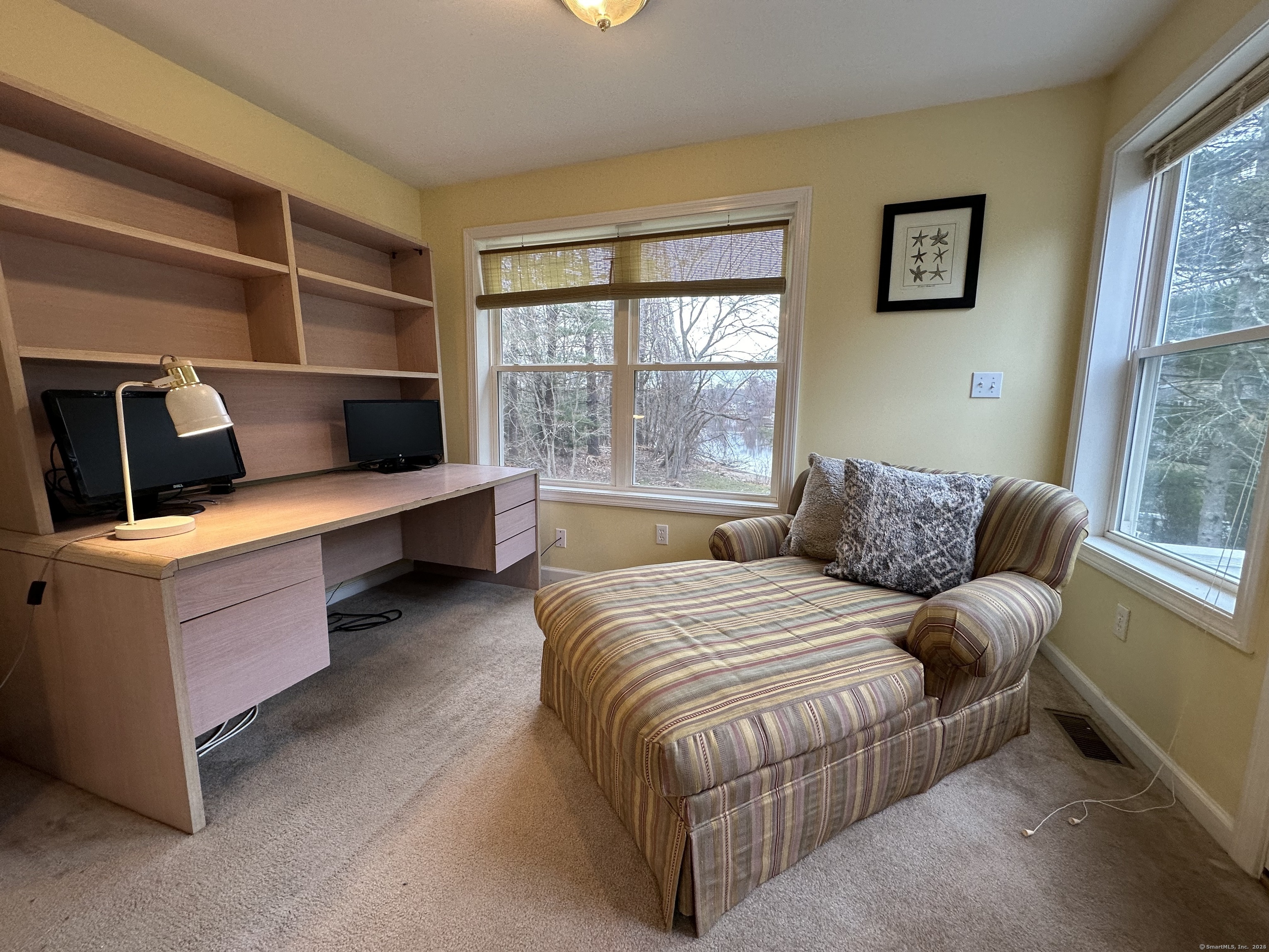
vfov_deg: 85.7
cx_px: 634
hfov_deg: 102.1
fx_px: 513
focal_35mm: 14
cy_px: 476
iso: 125
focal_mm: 2.22
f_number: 2.2
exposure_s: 1/120
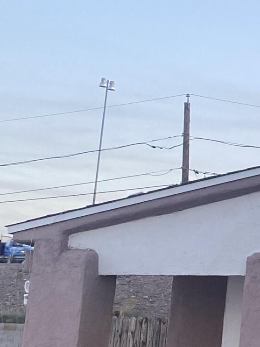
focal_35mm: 105
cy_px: 136
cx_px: 613
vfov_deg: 18.7
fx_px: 1052
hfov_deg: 11.7
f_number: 1.8
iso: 100
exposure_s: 1/121
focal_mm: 4.25
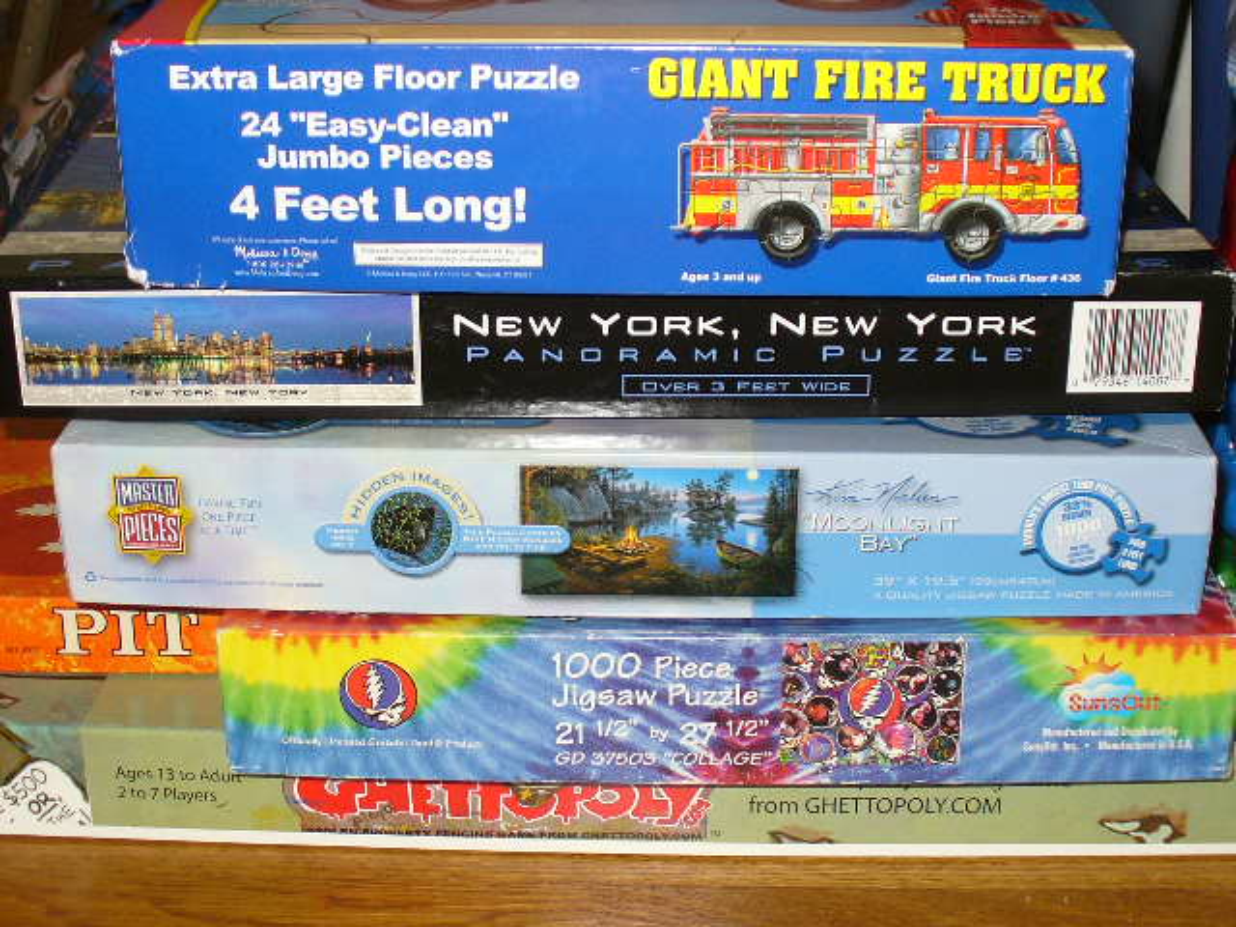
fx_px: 1857
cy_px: 464
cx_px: 618
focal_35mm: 52
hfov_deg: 36.8
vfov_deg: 28.0
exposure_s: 1/30
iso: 100
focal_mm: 7
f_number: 2.9
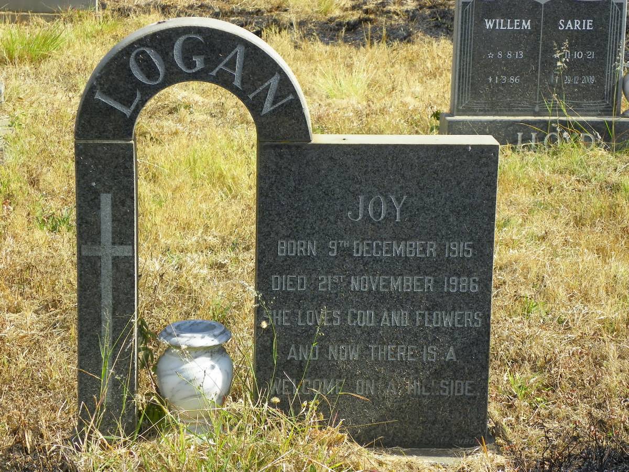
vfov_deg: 15.2
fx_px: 1763
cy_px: 236
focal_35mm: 97
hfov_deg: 20.2
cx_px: 314
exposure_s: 1/250
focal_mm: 17.3
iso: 64
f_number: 4
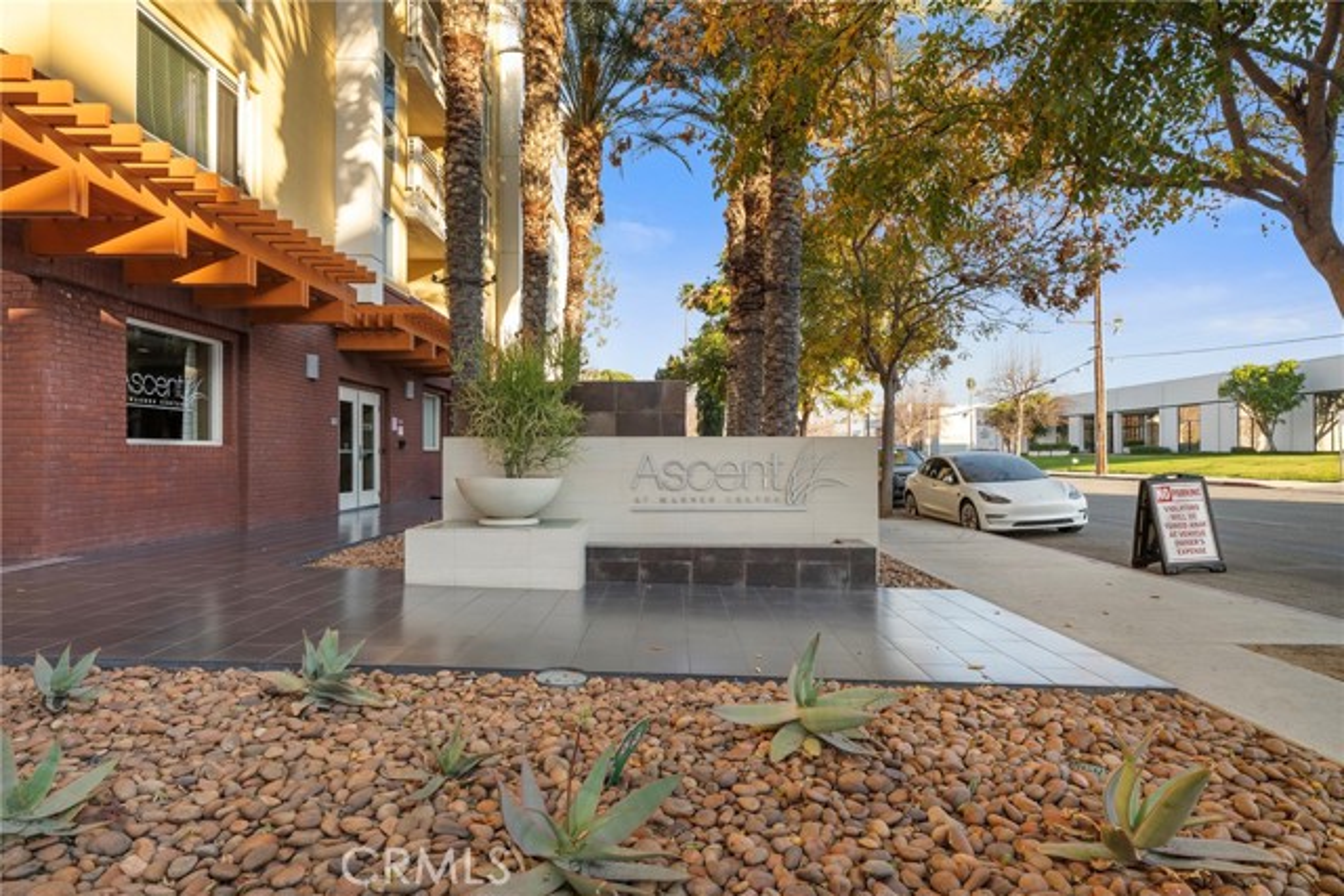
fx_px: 747
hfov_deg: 84.0
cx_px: 672
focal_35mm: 20
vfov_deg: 62.0
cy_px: 448
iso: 320
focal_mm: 20
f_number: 9.5
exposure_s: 1/60
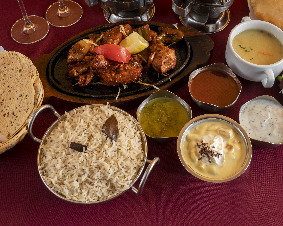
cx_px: 165
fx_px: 419
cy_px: 52
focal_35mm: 50
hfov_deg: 37.2
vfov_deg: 29.7
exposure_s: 1/160
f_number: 8
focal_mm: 28
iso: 100
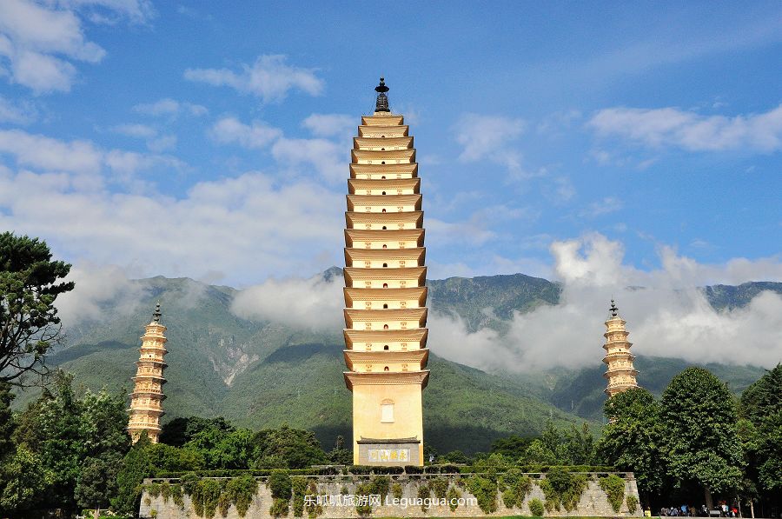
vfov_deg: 29.8
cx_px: 391
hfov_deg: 43.7
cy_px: 260
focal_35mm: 45
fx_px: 976
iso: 800
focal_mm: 30
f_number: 20
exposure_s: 1/400
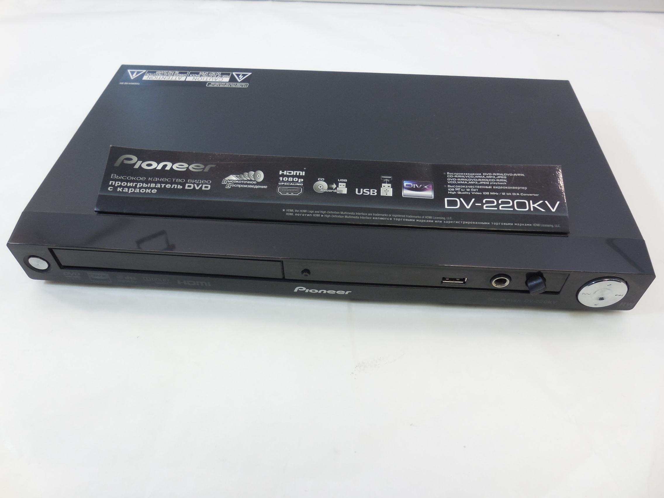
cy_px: 249
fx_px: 499
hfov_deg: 67.3
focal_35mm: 26
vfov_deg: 53.1
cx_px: 332
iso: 140
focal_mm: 4.6
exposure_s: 1/30
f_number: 3.5
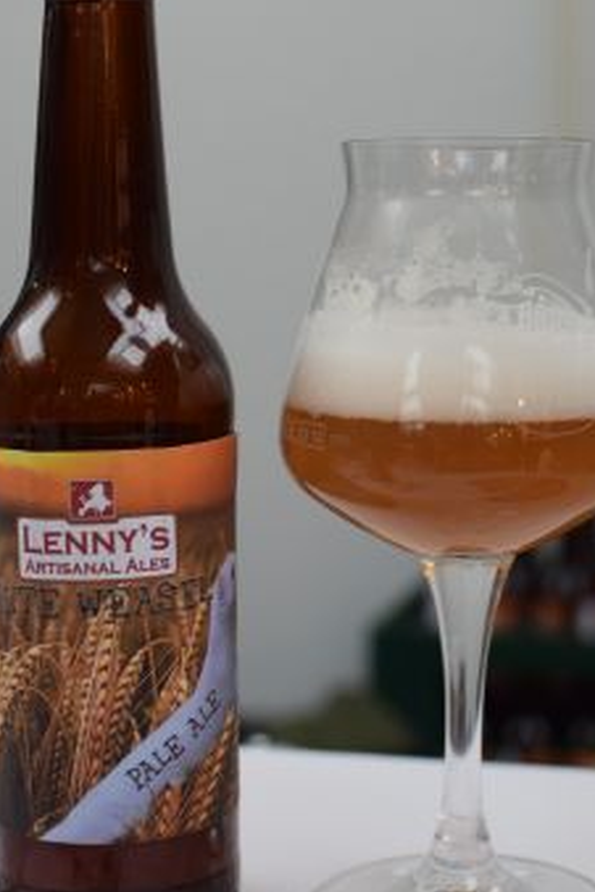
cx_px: 324
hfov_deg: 19.5
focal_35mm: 70
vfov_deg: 29.0
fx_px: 1727
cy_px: 439
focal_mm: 35
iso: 450
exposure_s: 1/60
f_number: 4
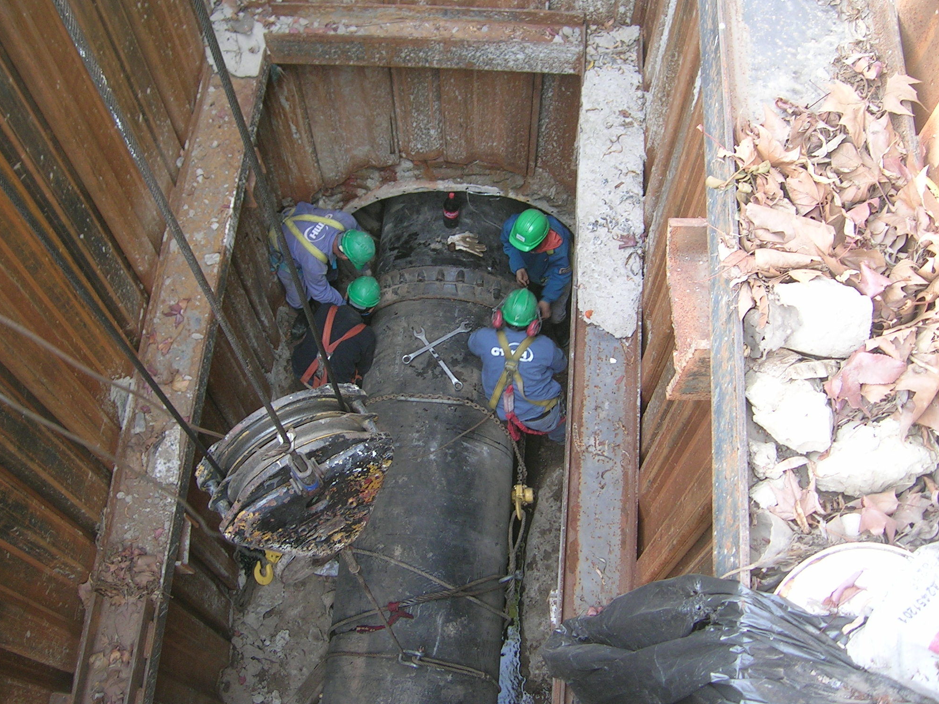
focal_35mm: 36
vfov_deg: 39.7
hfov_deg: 51.4
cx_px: 457
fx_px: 976
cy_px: 353
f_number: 2.8
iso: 50
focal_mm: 5.4
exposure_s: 1/34.6
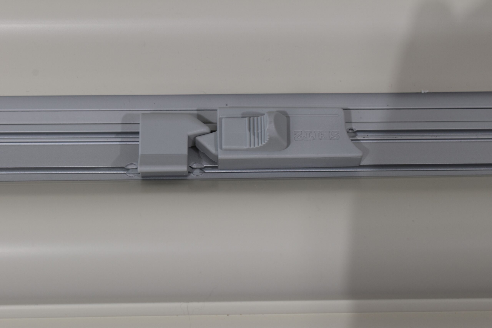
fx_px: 1127
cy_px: 164
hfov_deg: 24.6
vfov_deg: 16.6
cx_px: 246
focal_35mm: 82
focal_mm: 55
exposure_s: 1/60
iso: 250
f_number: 8
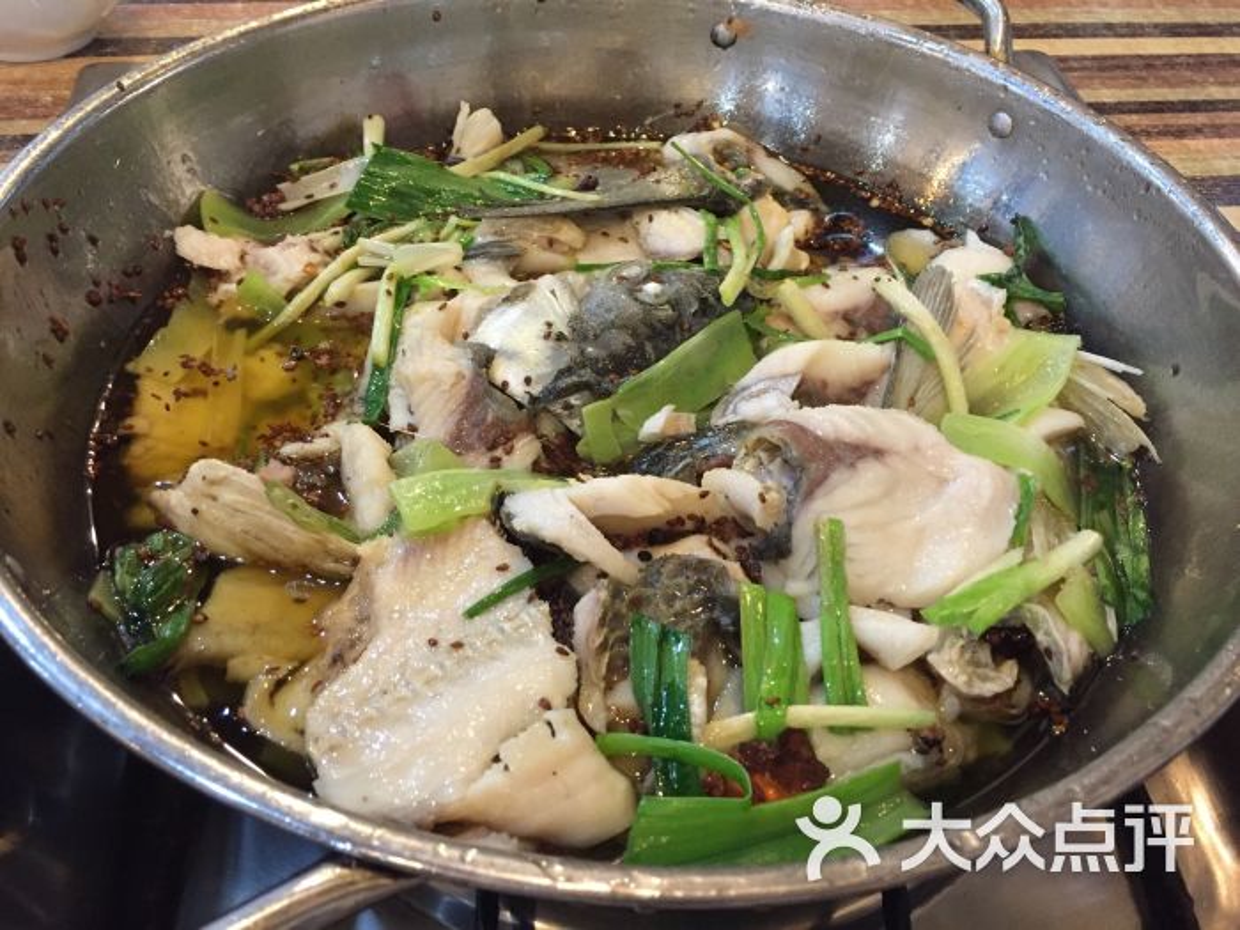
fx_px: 1039
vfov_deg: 48.2
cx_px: 620
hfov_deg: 61.7
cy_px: 465
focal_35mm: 29
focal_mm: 4.15
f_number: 2.2
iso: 250
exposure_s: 1/33
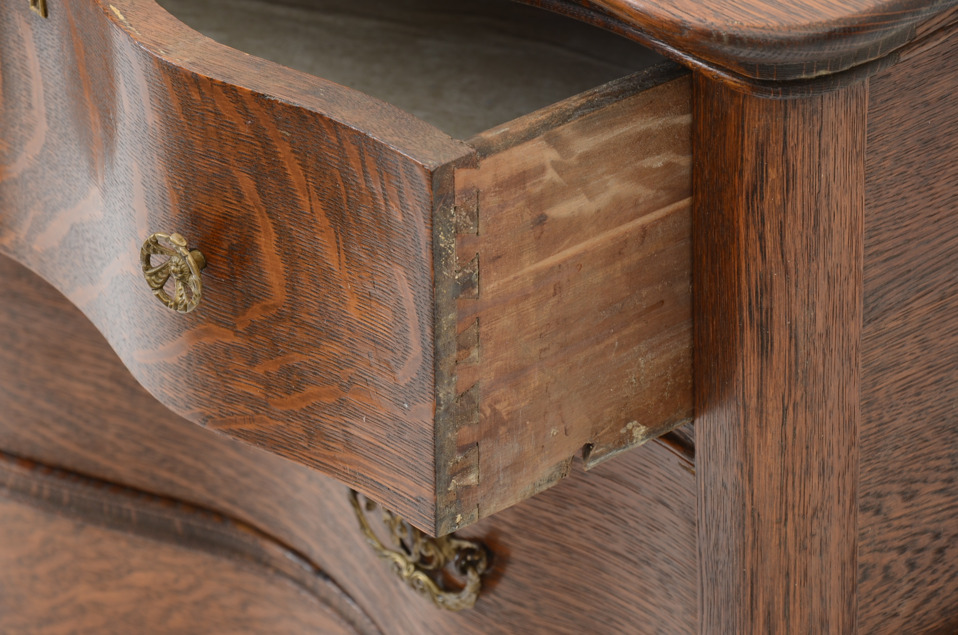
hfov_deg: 13.1
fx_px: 4183
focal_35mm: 158
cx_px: 479
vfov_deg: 8.7
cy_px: 318
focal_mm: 105
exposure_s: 1/125
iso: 125
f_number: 9
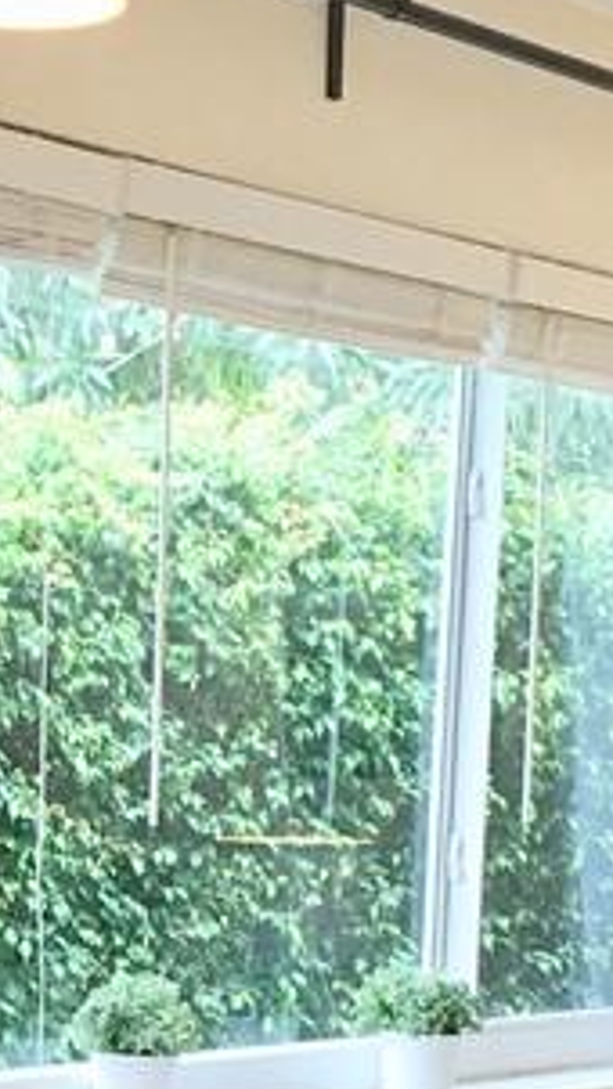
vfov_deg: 19.4
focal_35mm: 107
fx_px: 3090
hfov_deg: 11.1
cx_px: -188
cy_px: 1107
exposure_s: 1/30
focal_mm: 4.15
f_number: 2.2
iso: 25
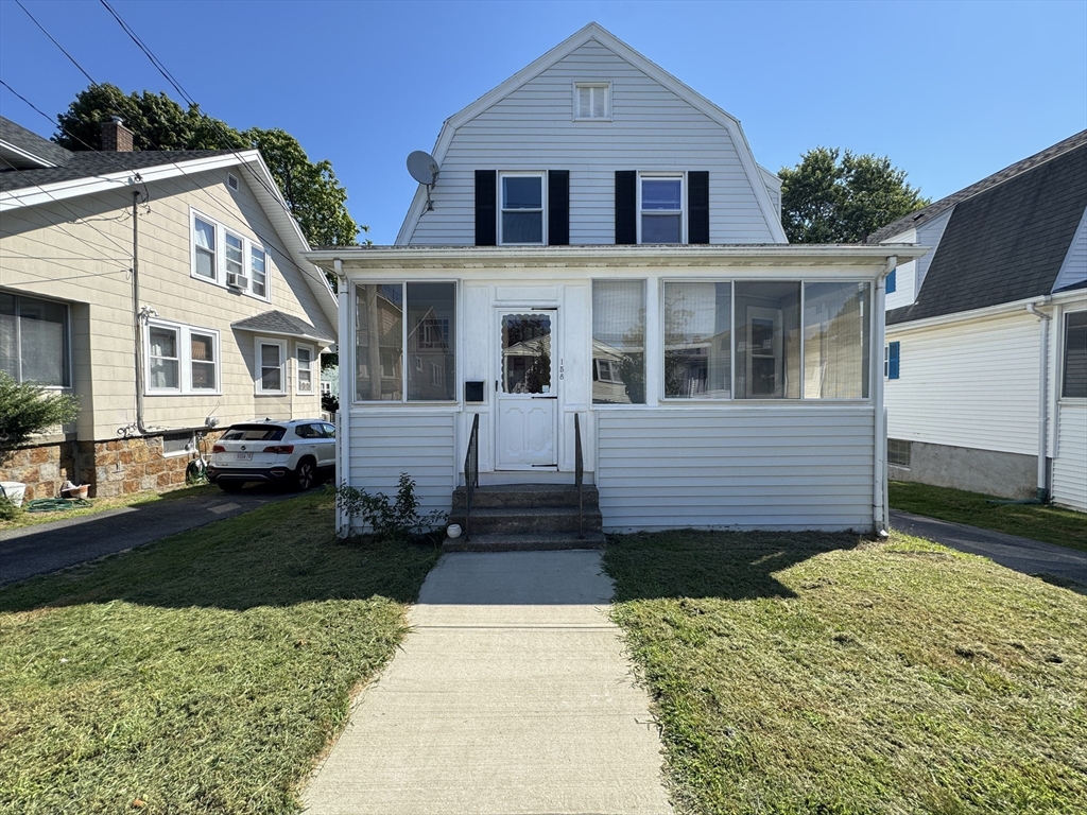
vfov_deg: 85.7
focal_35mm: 14
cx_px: 544
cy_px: 408
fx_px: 440
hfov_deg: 102.1
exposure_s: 1/681
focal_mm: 2.22
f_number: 2.2
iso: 40
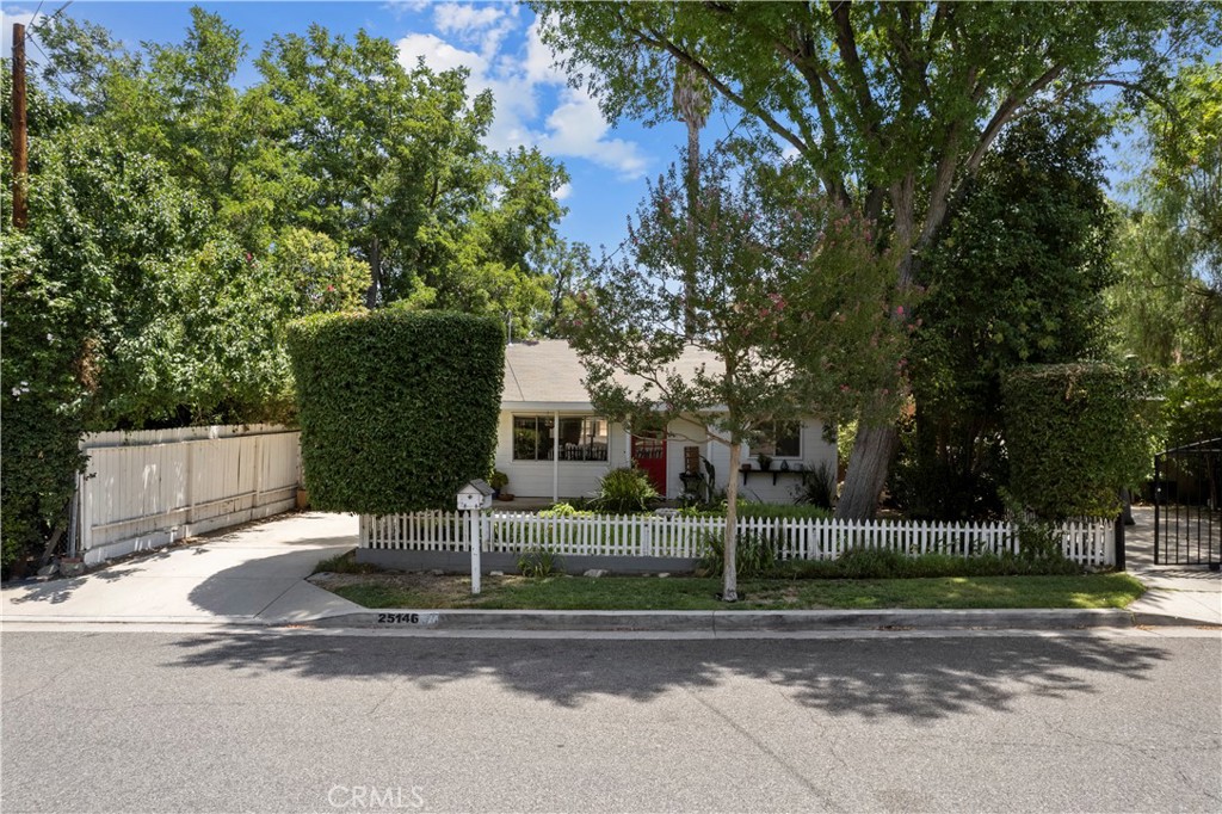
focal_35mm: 22
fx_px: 746
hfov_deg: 78.6
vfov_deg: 57.2
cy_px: 407
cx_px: 611
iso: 100
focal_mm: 8.38
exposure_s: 1/1000
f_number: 2.8
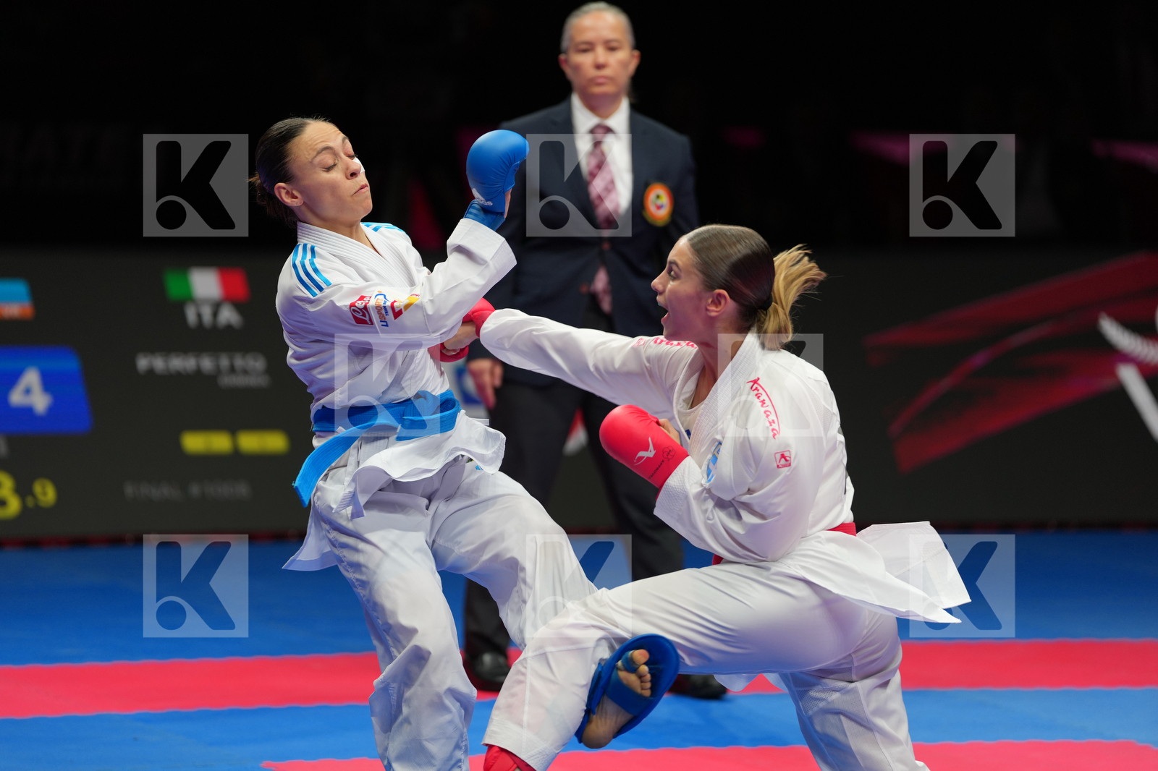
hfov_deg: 10.3
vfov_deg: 6.9
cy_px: 386
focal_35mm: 200
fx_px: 6432
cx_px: 579
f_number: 2.8
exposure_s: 1/1000
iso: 500
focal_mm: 200
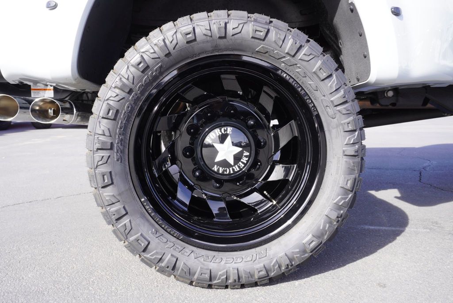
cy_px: 152
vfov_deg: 43.7
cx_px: 226
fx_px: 378
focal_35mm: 30
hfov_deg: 61.9
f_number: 6.3
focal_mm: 20
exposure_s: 1/100
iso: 100
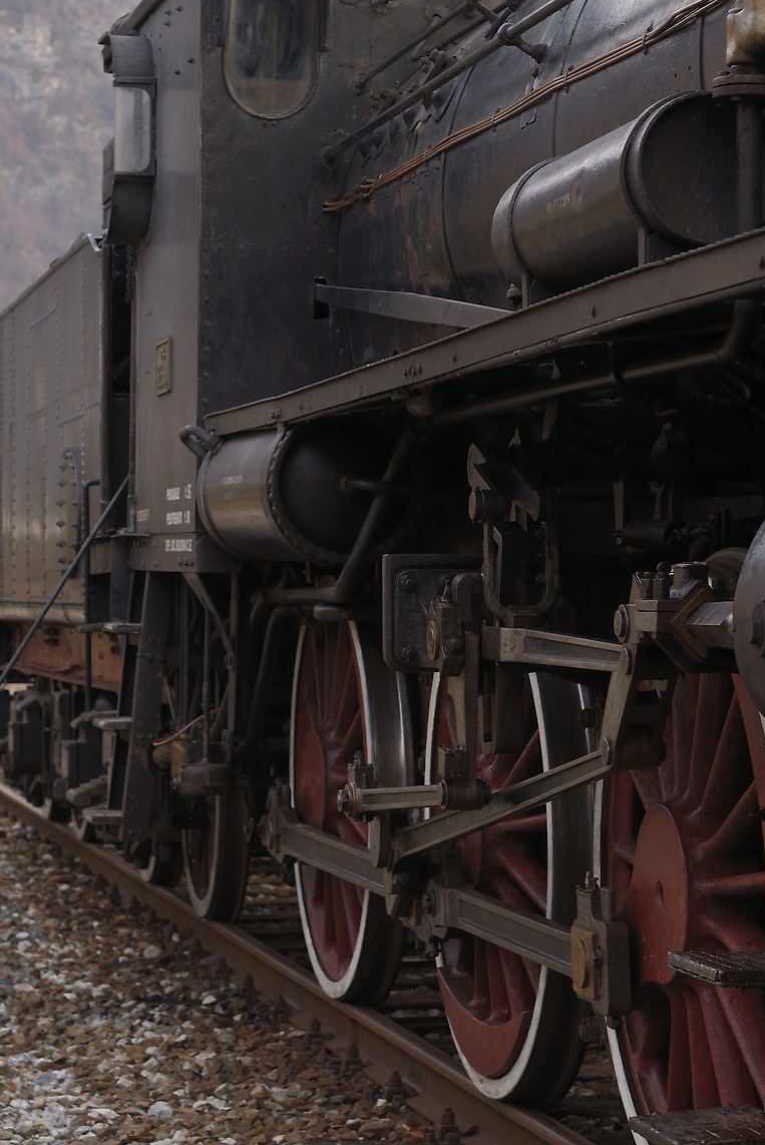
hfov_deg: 13.0
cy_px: 441
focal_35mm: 105
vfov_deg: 19.4
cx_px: 290
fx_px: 3344
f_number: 4
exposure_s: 1/200
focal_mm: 50
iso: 250
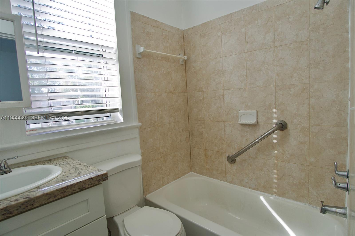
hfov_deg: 90.0
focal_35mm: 18
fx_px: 177
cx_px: 178
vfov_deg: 67.4
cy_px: 118
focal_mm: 12
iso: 400
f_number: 4
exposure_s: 1/160
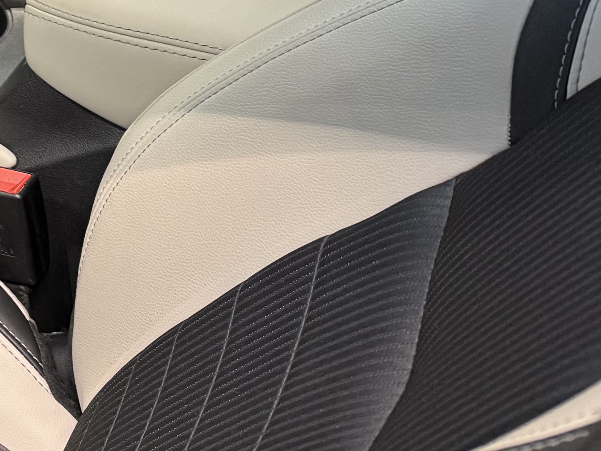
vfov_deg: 15.9
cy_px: -98
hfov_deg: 17.6
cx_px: -493
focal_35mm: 89
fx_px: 1545
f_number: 1.78
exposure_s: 1/50
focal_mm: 6.76
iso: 250
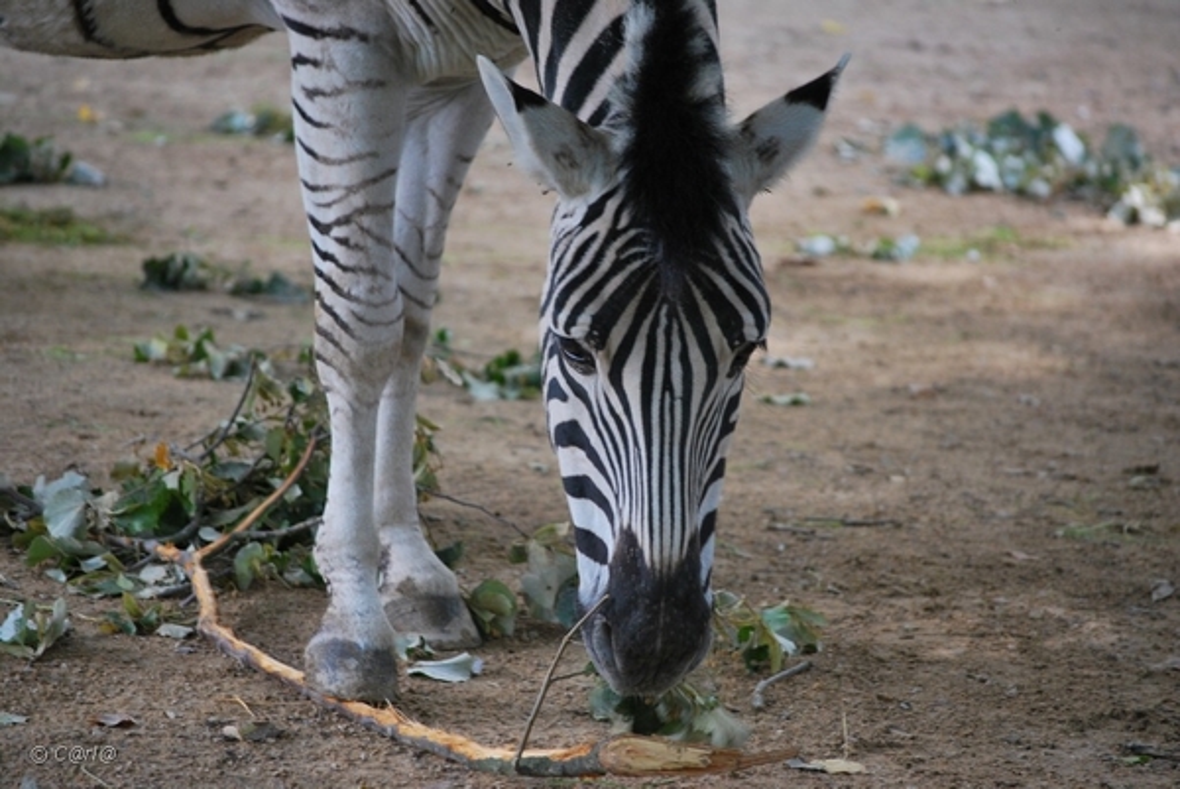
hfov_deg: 11.2
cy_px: 394
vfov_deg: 7.5
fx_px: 6002
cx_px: 590
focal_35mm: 183
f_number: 5
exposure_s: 1/60
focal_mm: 122
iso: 400
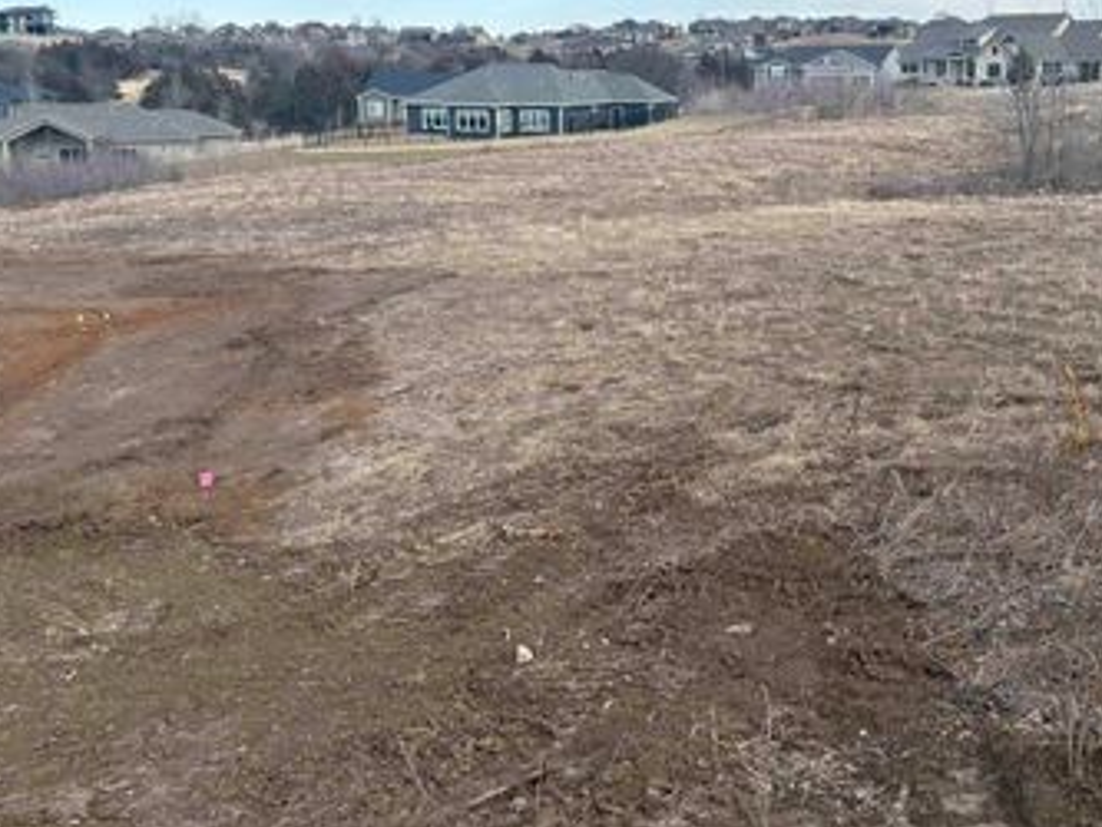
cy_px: 296
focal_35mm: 39
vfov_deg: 36.6
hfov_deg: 47.6
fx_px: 1242
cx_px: 645
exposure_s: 1/1667
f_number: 1.6
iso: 50
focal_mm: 5.96
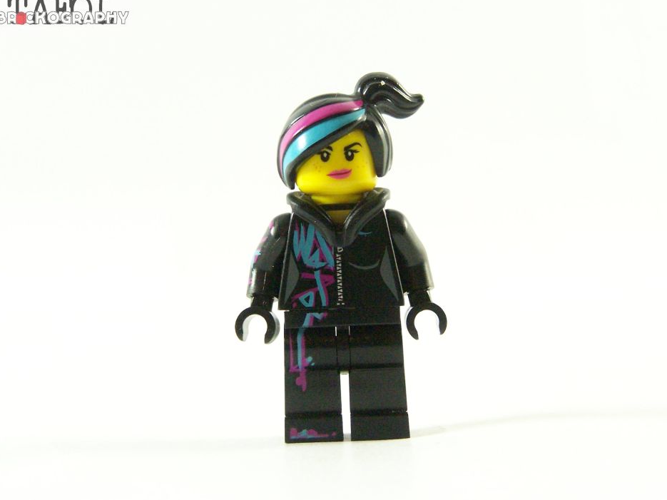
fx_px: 2216
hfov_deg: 17.1
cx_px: 349
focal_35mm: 115
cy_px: 254
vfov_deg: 12.9
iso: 400
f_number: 3.6
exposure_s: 1/60
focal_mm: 17.5
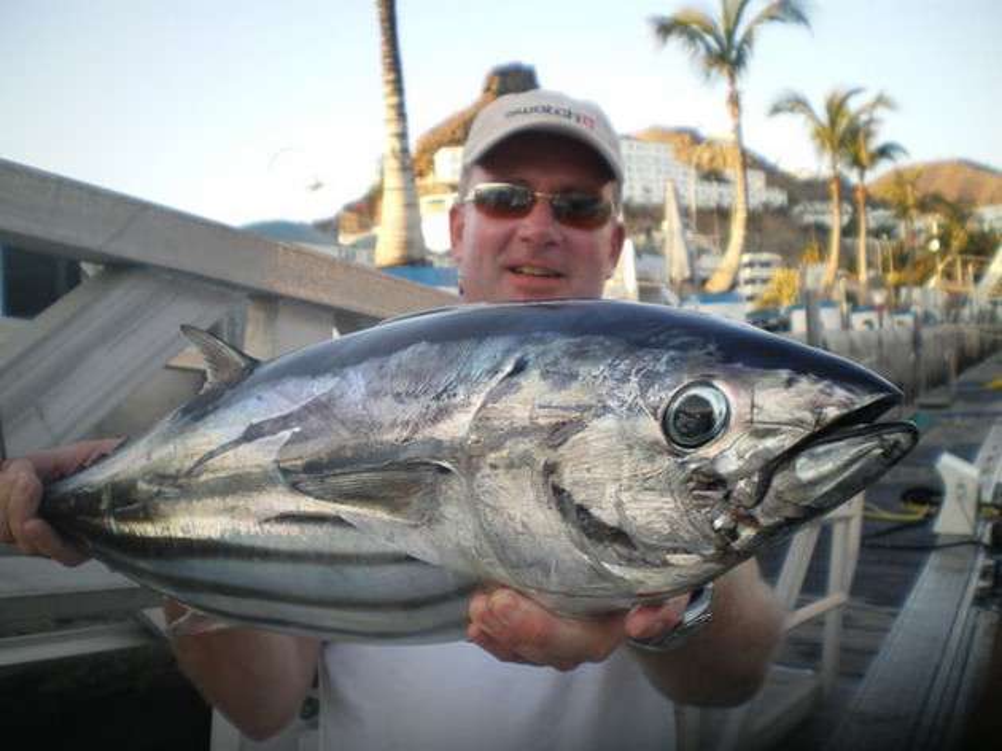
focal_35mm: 36
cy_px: 376
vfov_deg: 39.6
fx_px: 1042
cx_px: 501
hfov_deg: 51.4
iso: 50
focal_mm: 6.3
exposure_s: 1/100
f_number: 3.1
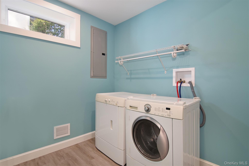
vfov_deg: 72.0
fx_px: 114
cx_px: 124
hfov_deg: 95.0
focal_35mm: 16
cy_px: 83
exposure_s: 1/60
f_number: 11
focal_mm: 11
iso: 640
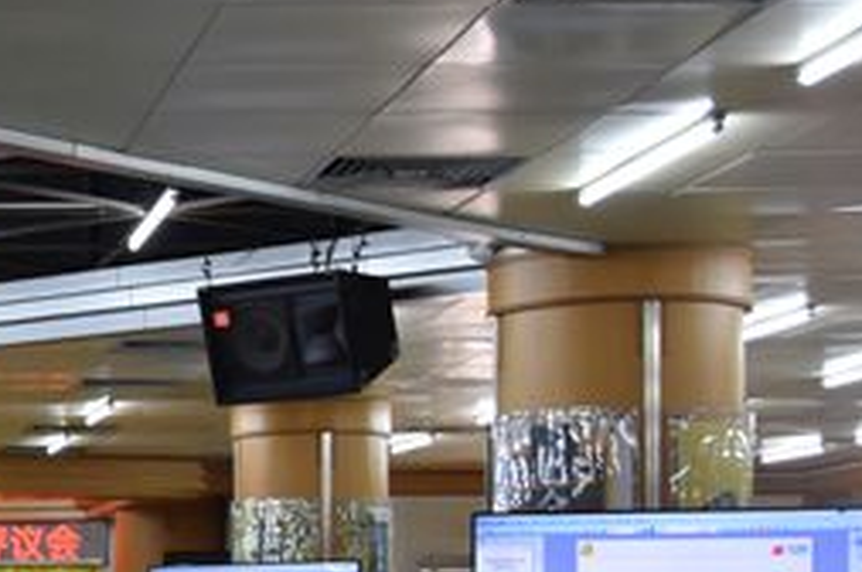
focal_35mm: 114
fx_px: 2726
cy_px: 615
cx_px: -320
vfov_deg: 11.8
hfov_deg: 16.7
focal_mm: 24
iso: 640
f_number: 5.6
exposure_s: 1/80
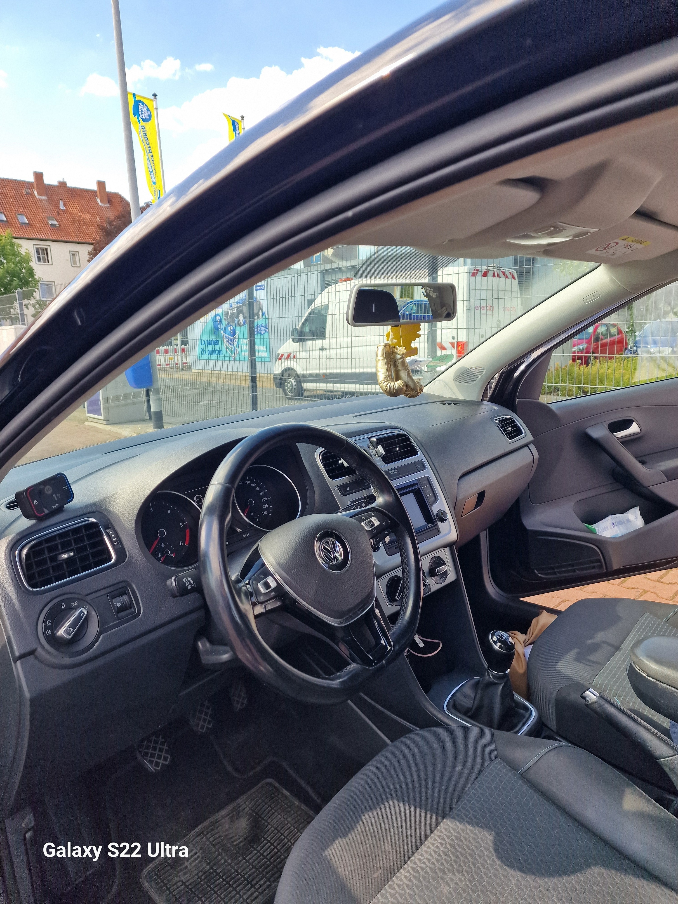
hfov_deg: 58.9
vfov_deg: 73.9
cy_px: 452
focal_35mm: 23
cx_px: 339
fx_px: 601
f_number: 1.8
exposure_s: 1/271
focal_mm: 6.4
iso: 50
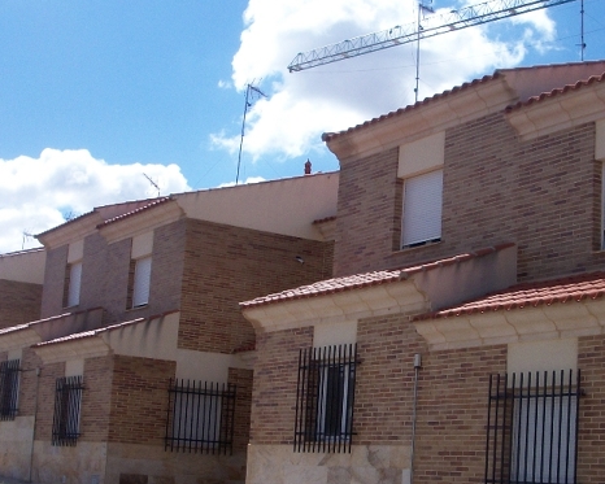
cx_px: 389
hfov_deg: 28.6
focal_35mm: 66
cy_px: 329
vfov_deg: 23.0
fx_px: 1182
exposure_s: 1/500
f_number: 5.6
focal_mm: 6.3
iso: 80
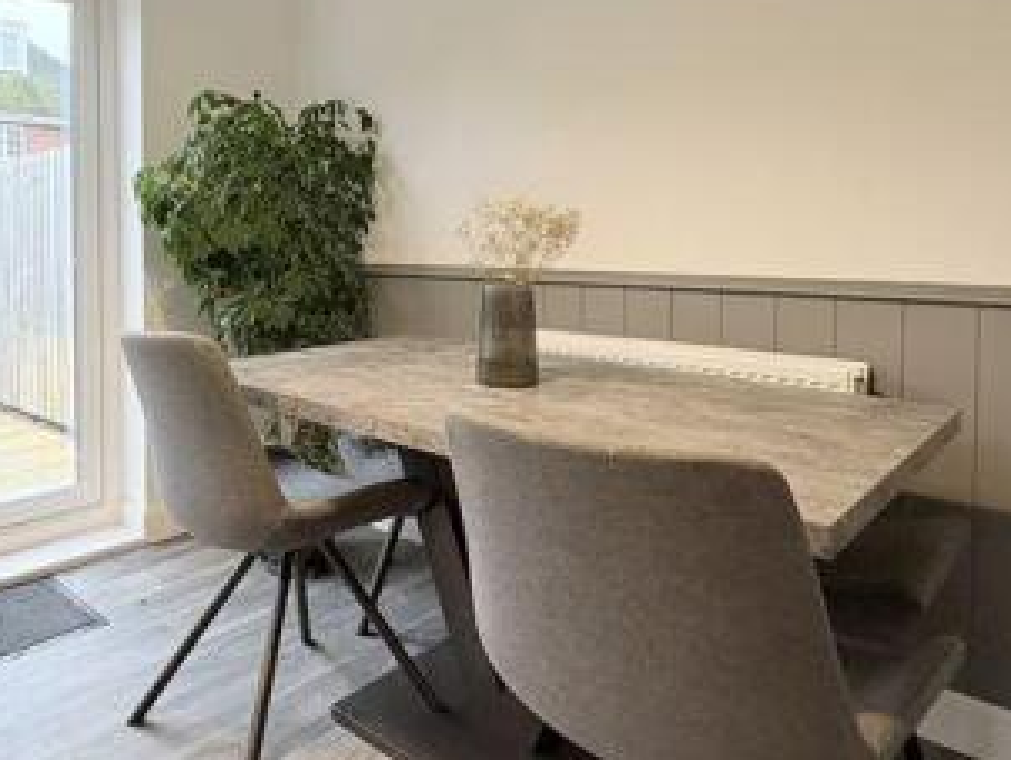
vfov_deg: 50.7
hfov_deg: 64.1
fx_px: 789
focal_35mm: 27
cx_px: 367
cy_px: 266
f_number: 2.2
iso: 200
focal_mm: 2.22
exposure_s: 1/50
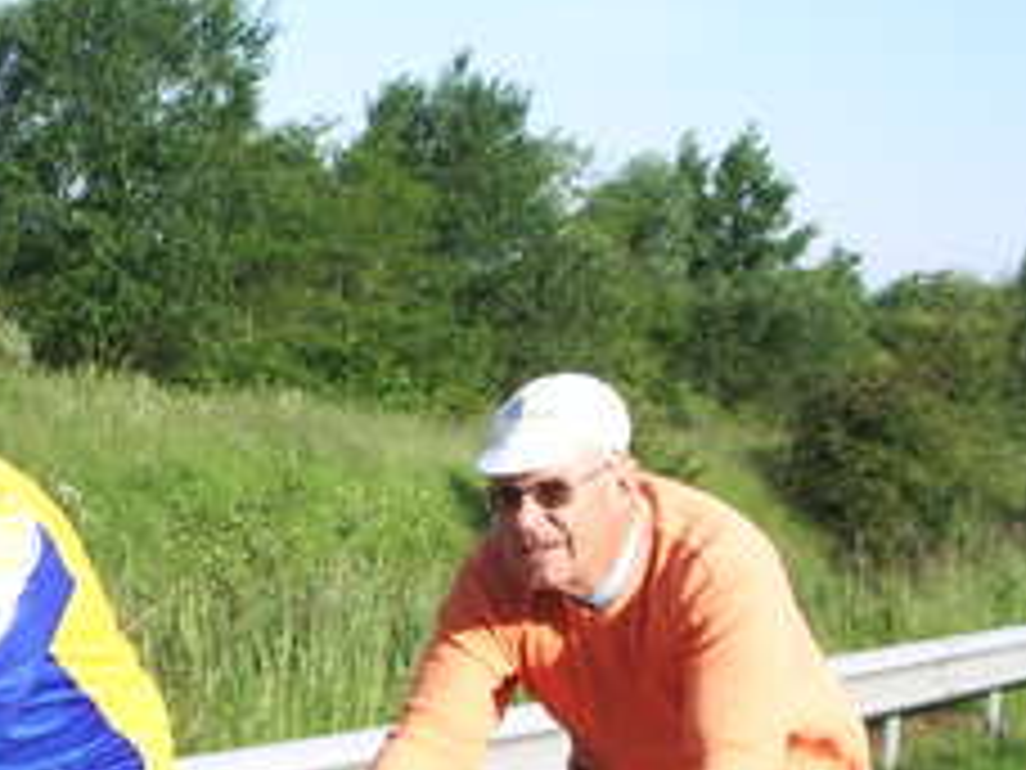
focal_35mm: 92
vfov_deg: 15.9
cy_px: 635
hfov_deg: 20.6
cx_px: 0
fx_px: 2727
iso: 50
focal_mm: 5.8
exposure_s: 1/250
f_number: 4.3
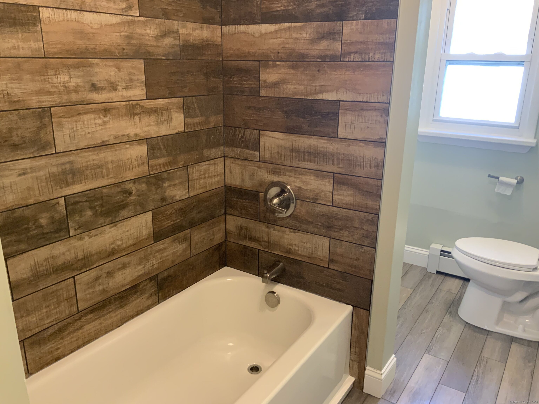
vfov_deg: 48.2
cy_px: 202
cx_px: 270
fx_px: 452
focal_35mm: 29
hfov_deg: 61.7
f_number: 1.8
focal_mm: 3
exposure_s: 1/60
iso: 125
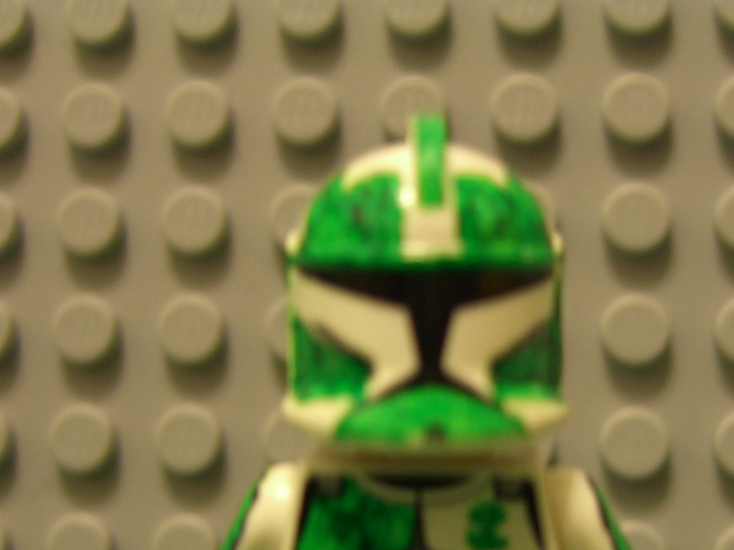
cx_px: 461
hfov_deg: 28.4
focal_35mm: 68
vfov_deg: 21.2
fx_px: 1442
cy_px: 482
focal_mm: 7.9
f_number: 2.8
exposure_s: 1/8
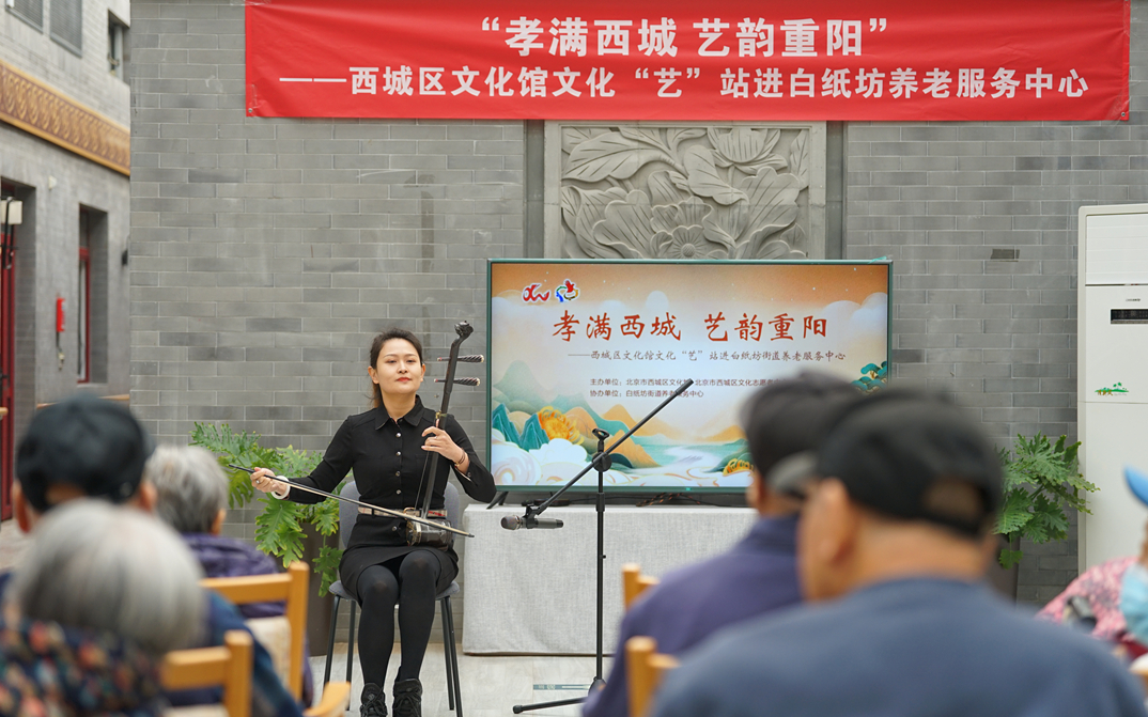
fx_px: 2534
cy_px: 383
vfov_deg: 16.1
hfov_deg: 25.5
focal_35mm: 81
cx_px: 574
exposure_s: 1/320
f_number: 2.8
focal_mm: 79
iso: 400
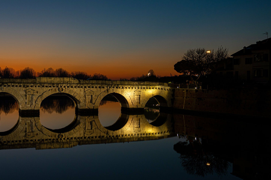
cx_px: 49
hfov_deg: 34.9
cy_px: 85
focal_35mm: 55
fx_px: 414
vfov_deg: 24.6
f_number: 4.5
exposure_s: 1/15
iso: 400
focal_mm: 33
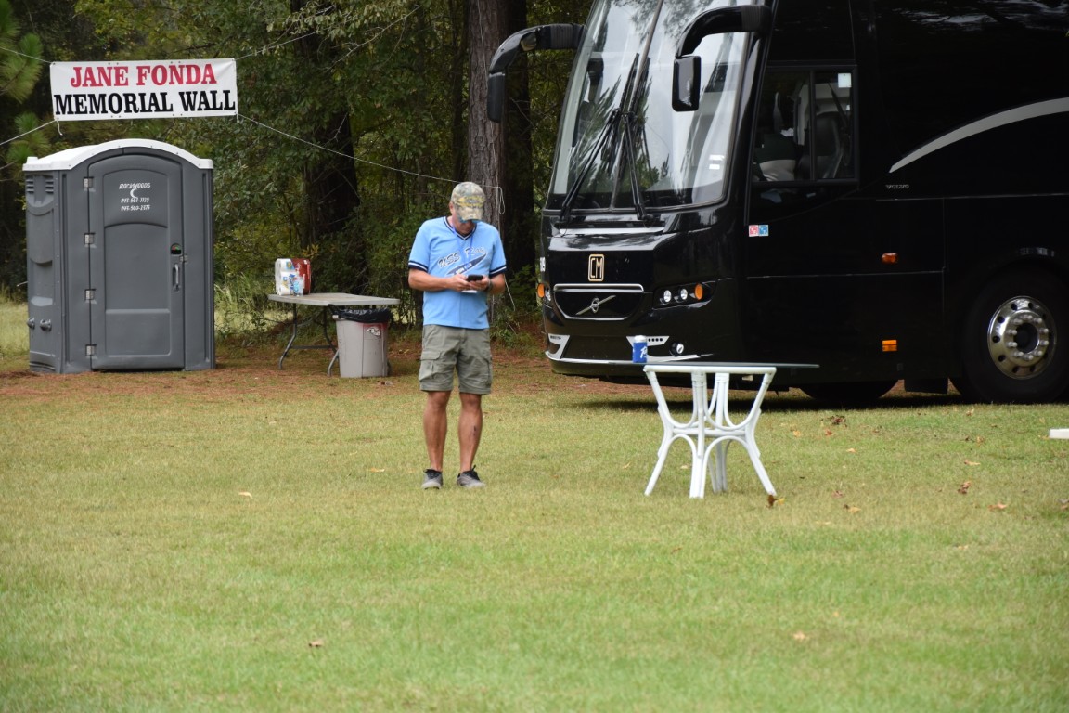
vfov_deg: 8.7
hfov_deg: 13.0
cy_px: 356
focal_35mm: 158
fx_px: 4677
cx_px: 534
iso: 360
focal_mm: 105
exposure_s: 1/500
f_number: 5.6
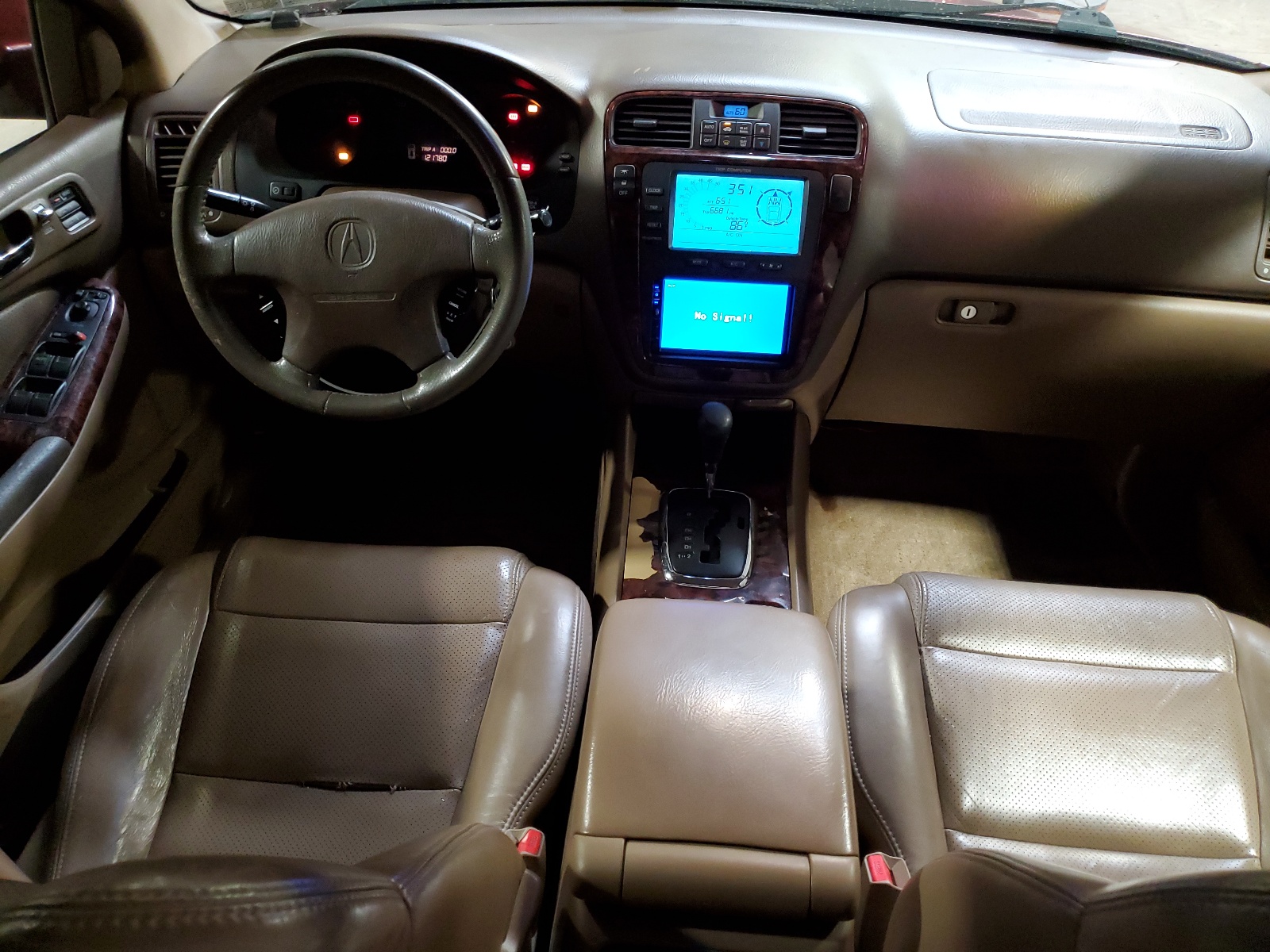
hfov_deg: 67.3
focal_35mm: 26
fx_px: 954
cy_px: 476
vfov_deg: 53.1
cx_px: 635
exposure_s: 1/40
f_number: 1.5
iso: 324
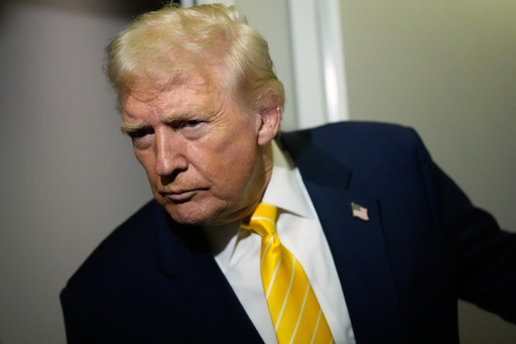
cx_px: 258
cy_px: 172
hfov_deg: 28.9
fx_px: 1003
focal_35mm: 70
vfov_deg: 19.4
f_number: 2.8
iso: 6400
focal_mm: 70
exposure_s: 1/320
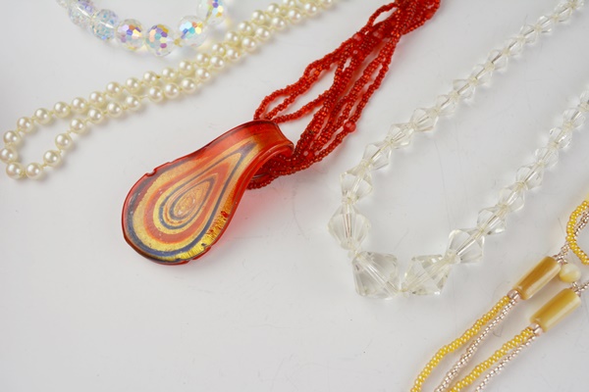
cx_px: 294
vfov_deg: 40.0
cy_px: 196
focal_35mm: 33
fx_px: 540
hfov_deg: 57.2
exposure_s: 1/200
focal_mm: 22
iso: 200
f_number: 7.1
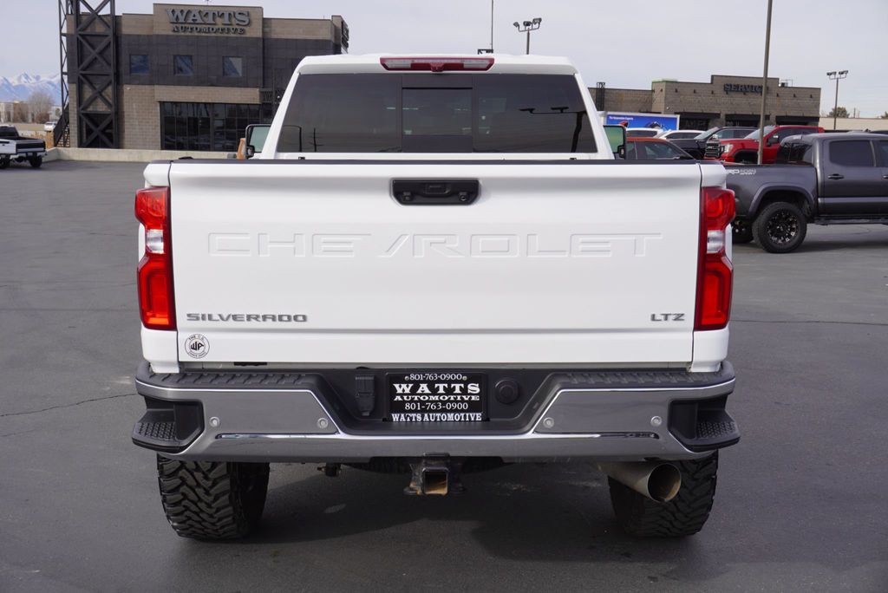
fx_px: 1000
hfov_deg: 47.9
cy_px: 296
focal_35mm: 40
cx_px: 444
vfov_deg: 33.1
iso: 100
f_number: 9
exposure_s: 1/125
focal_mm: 27
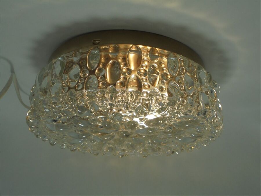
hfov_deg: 49.0
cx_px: 130
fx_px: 287
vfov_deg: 37.7
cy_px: 98
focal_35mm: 38
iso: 100
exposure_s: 1/250
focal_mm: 6.9
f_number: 4.2
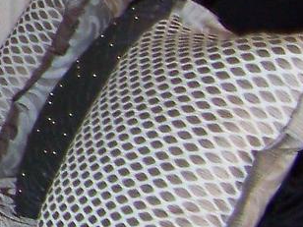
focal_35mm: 239
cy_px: -71
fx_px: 2092
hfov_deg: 7.6
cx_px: -458
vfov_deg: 6.2
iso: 64
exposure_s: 1/30
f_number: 2.8
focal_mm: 5.85
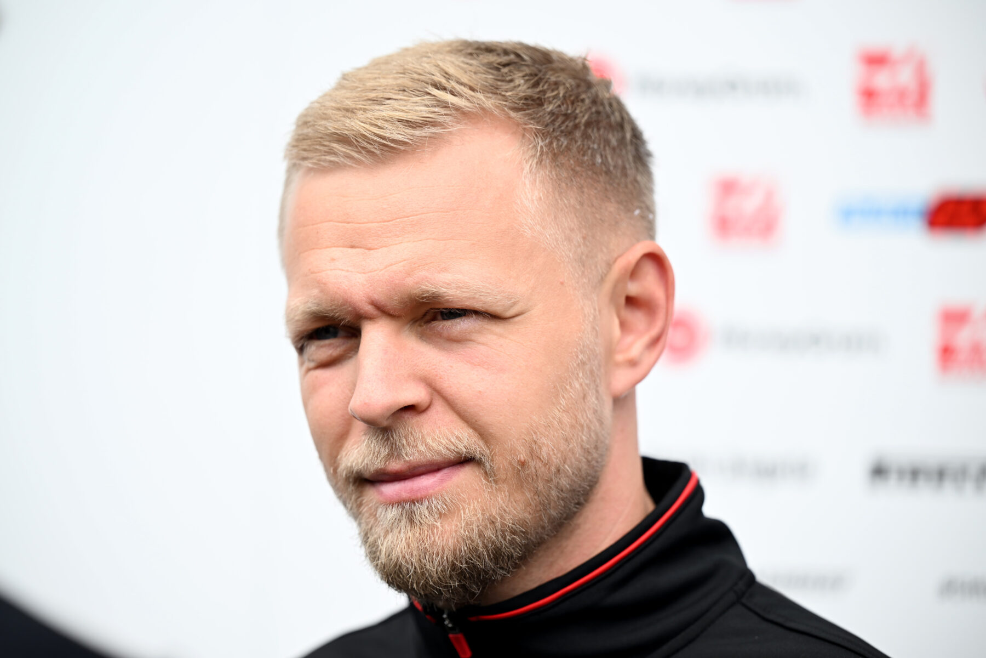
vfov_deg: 11.0
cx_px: 493
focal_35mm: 125
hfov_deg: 16.4
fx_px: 3423
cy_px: 329
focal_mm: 125
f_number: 2.8
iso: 160
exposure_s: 1/800
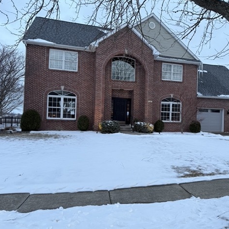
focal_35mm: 29
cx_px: 147
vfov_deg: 55.6
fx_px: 217
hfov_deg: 54.8
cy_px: 114
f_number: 1.78
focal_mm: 6.76
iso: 250
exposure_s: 1/60
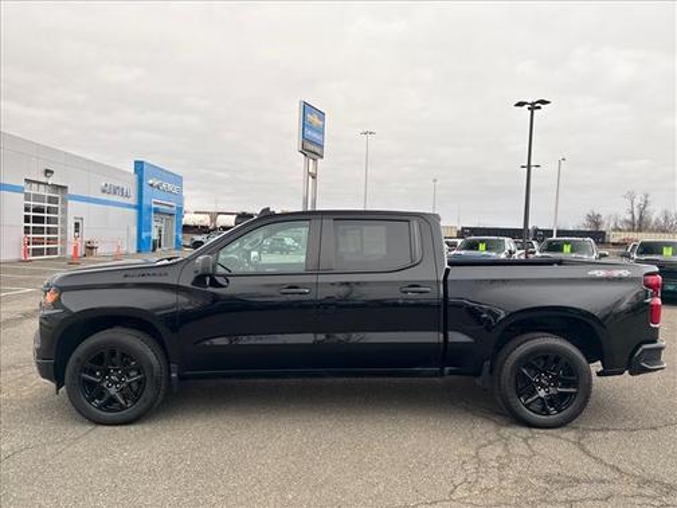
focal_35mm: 24
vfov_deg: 56.8
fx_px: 469
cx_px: 338
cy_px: 254
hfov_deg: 71.6
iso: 80
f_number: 1.78
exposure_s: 1/207
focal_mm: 6.76
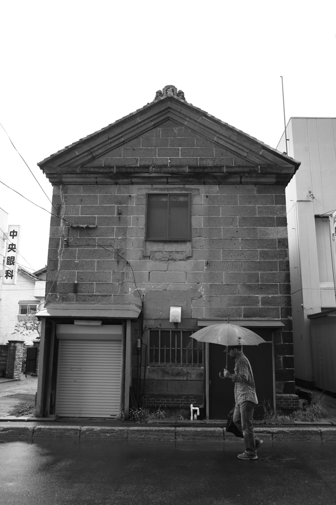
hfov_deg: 46.4
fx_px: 392
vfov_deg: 65.5
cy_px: 252
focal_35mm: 28
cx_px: 168
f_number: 3.2
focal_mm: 19
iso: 100
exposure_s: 1/125
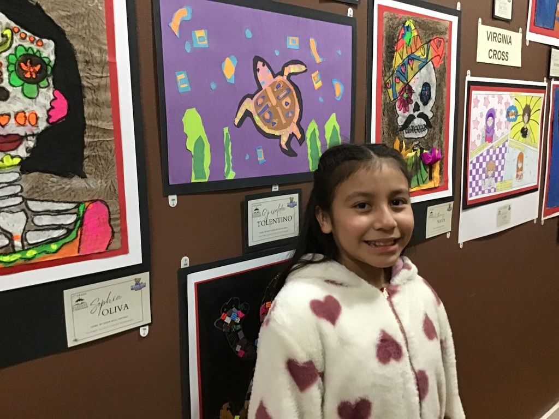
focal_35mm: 31
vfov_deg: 45.4
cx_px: 280
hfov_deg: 58.4
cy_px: 210
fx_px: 501
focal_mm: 3.3
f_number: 2.4
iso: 500
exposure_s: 1/15
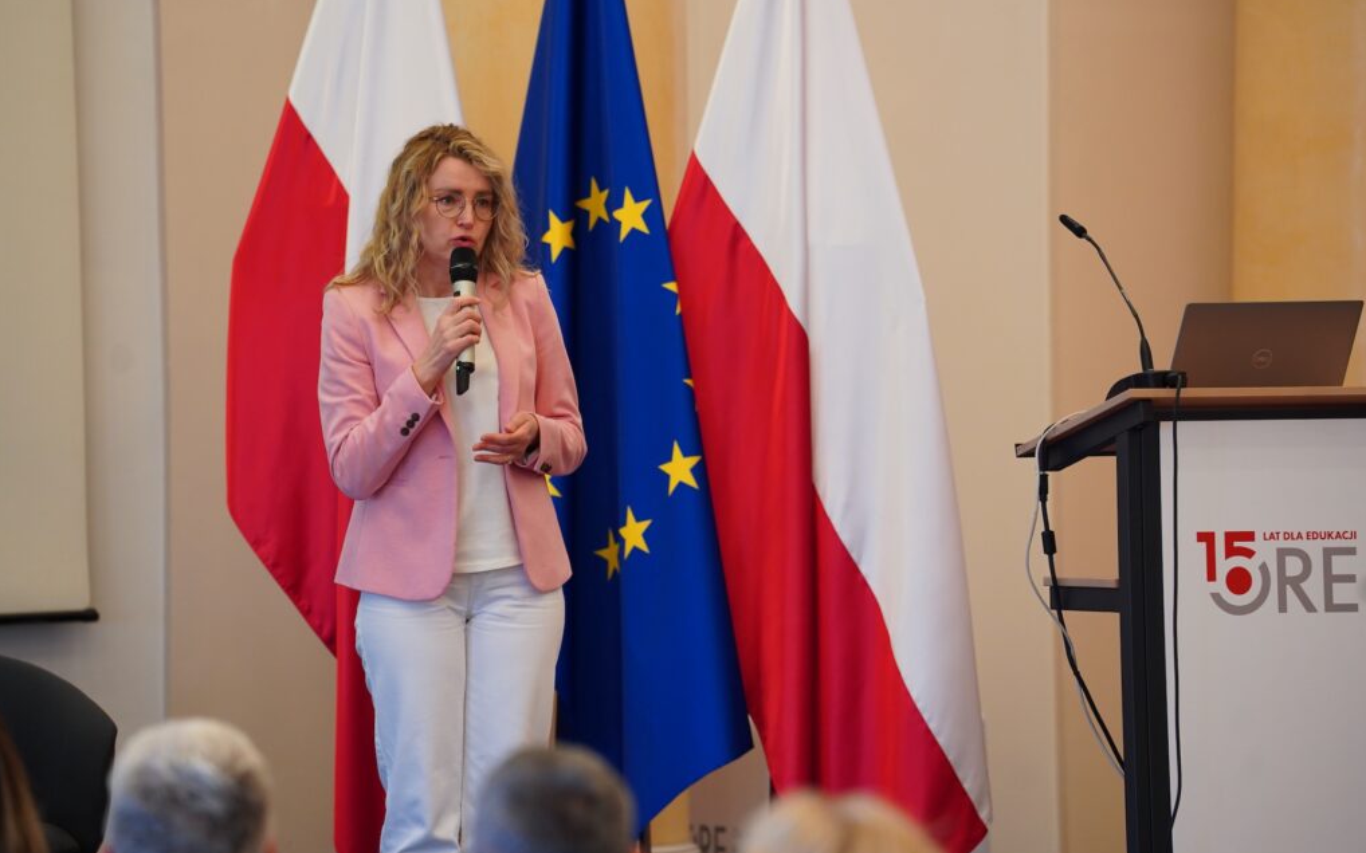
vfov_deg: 6.4
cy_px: 408
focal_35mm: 205
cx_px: 682
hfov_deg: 10.2
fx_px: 7631
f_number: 4
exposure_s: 1/250
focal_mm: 200
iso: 2000
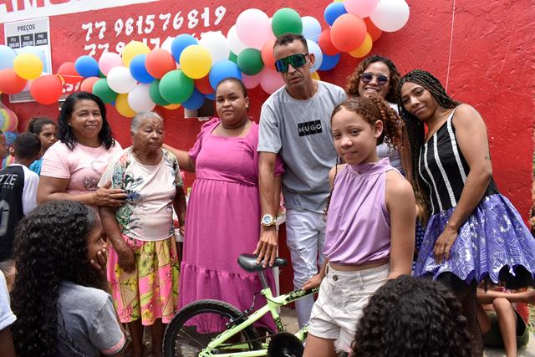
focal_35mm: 27
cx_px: 268
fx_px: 401
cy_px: 178
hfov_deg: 67.4
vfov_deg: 48.0
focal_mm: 18
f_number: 8
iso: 200
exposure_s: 1/250
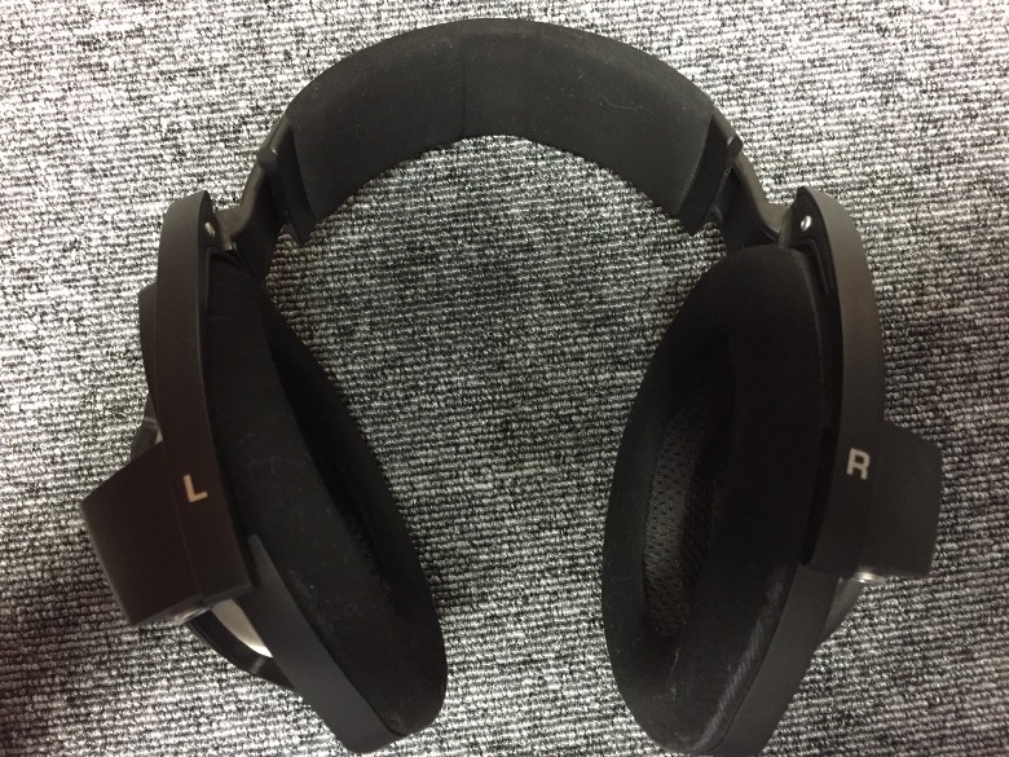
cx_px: 504
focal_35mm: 29
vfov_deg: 48.2
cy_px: 378
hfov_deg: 61.7
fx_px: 845
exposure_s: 1/30
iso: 250
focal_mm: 4.15
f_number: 2.2
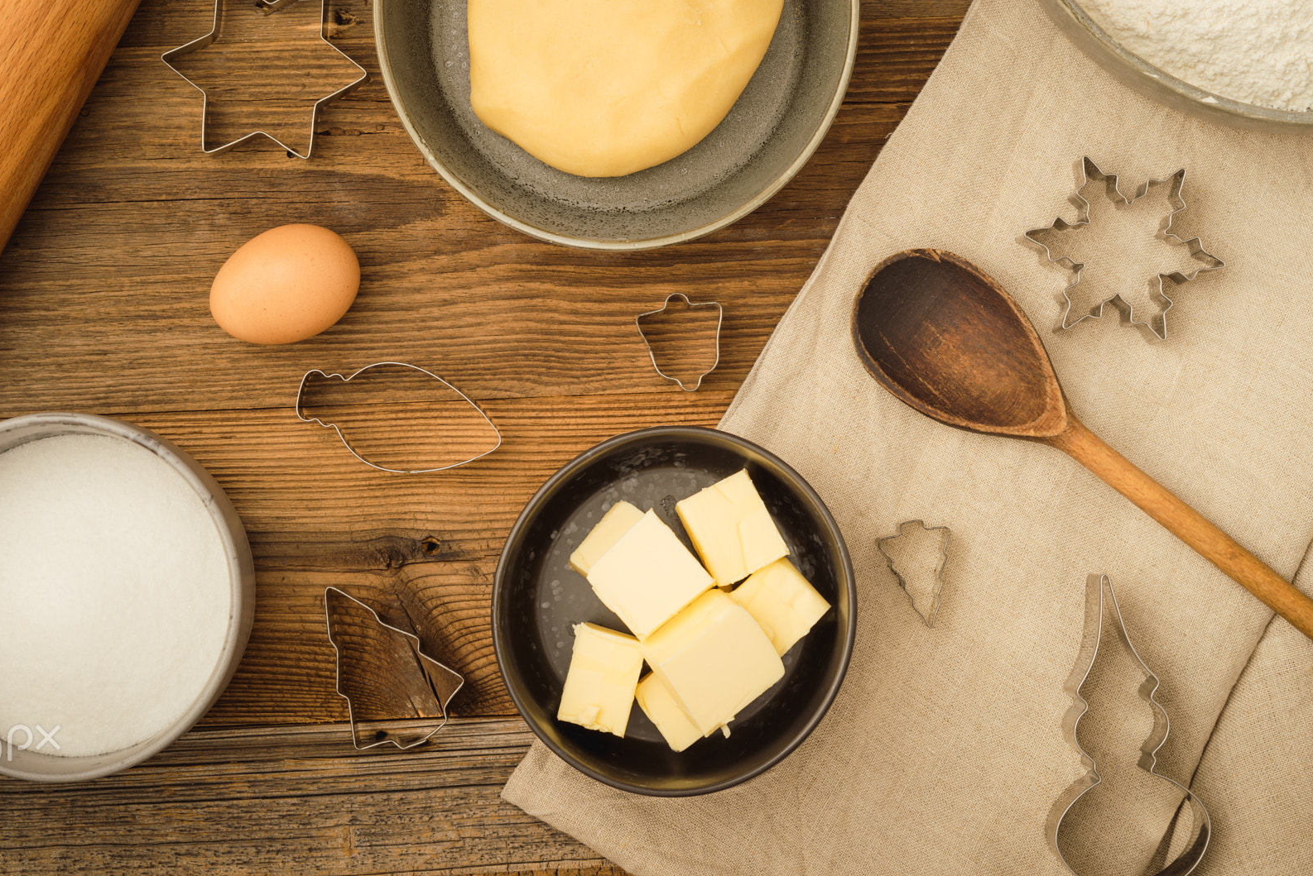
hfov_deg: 28.4
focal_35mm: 71
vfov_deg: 19.2
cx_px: 645
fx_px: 2591
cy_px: 323
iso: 100
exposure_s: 1/125
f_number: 8
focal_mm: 55
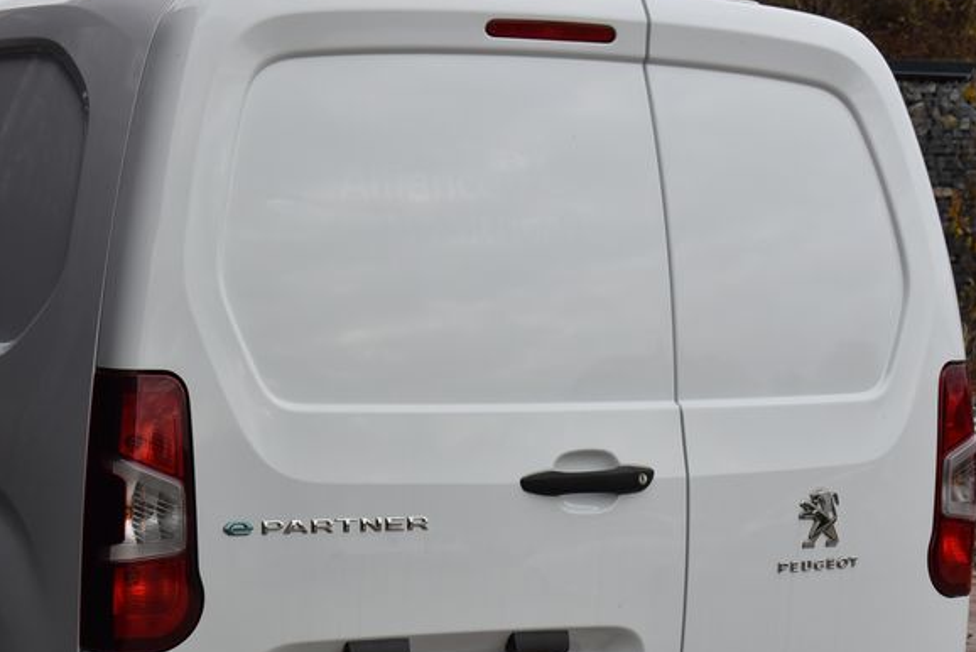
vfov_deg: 16.0
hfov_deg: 23.8
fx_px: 2305
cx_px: 307
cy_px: 497
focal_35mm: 85
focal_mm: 48
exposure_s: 1/400
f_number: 10
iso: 500
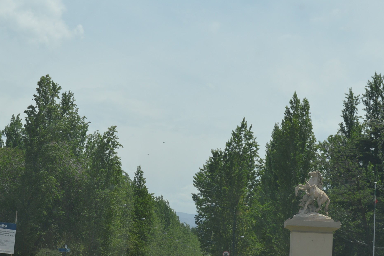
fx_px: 874
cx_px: 162
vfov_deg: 16.5
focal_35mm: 82
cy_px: 192
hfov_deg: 24.8
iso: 100
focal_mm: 34
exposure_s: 1/250
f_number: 8
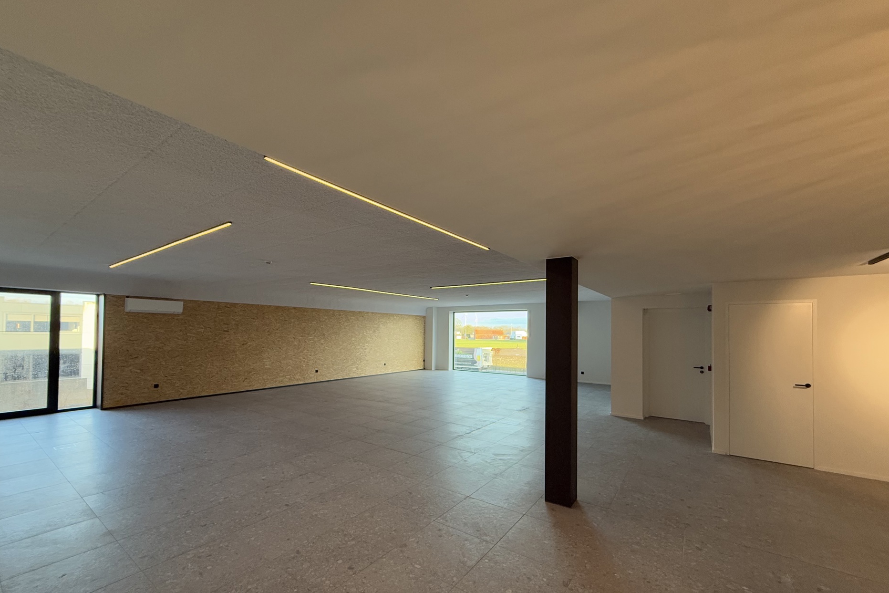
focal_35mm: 15
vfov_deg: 77.1
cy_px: 326
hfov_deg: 100.4
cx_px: 432
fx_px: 370
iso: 320
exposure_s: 1/100
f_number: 2.2
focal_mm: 2.22
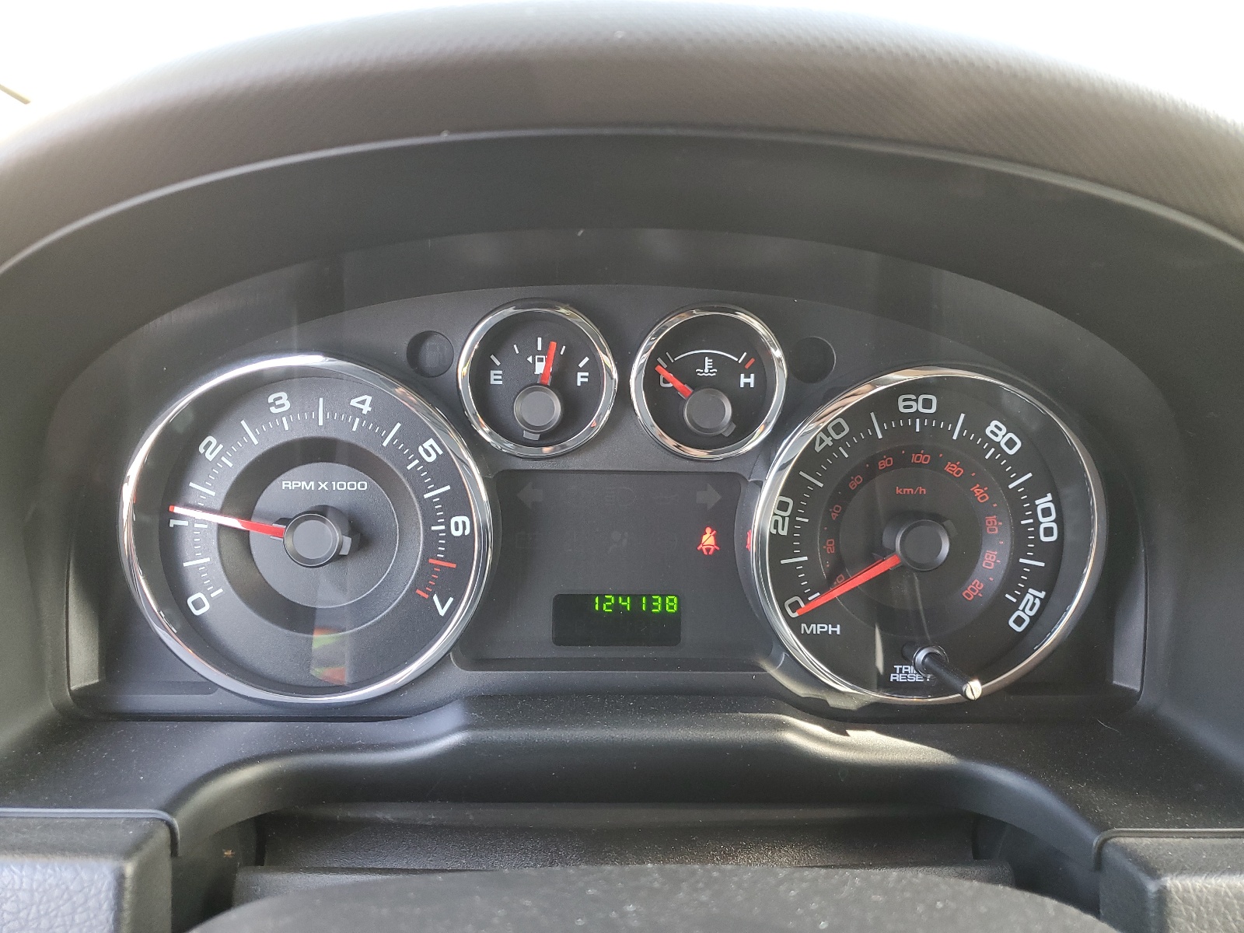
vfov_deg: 53.1
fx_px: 934
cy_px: 466
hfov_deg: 67.3
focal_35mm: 26
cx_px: 622
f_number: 1.5
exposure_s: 1/60.2
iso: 83
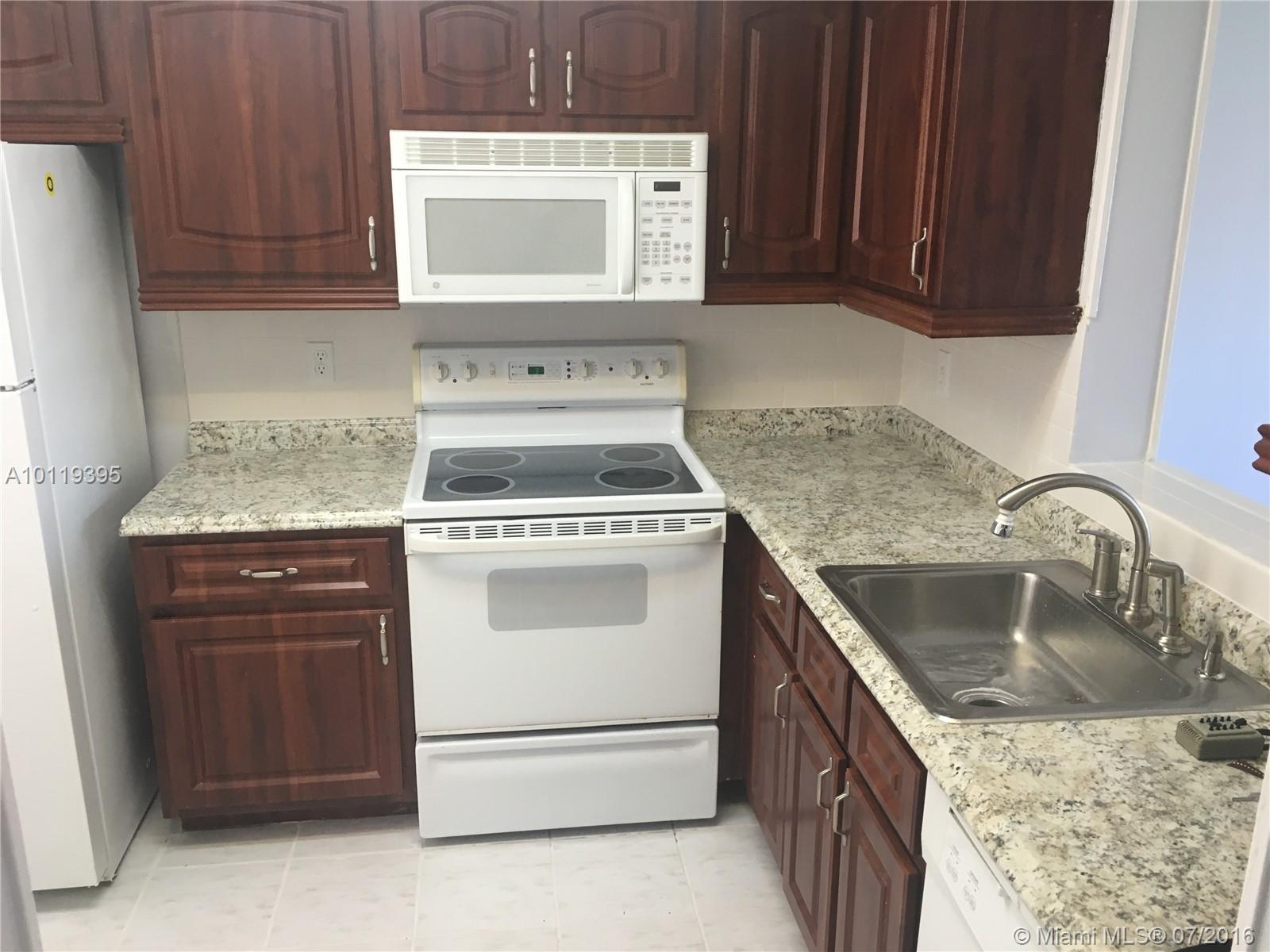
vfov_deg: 48.2
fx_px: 1064
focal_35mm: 29
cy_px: 476
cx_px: 635
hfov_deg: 61.7
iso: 64
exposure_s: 1/30
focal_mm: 4.15
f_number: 2.2
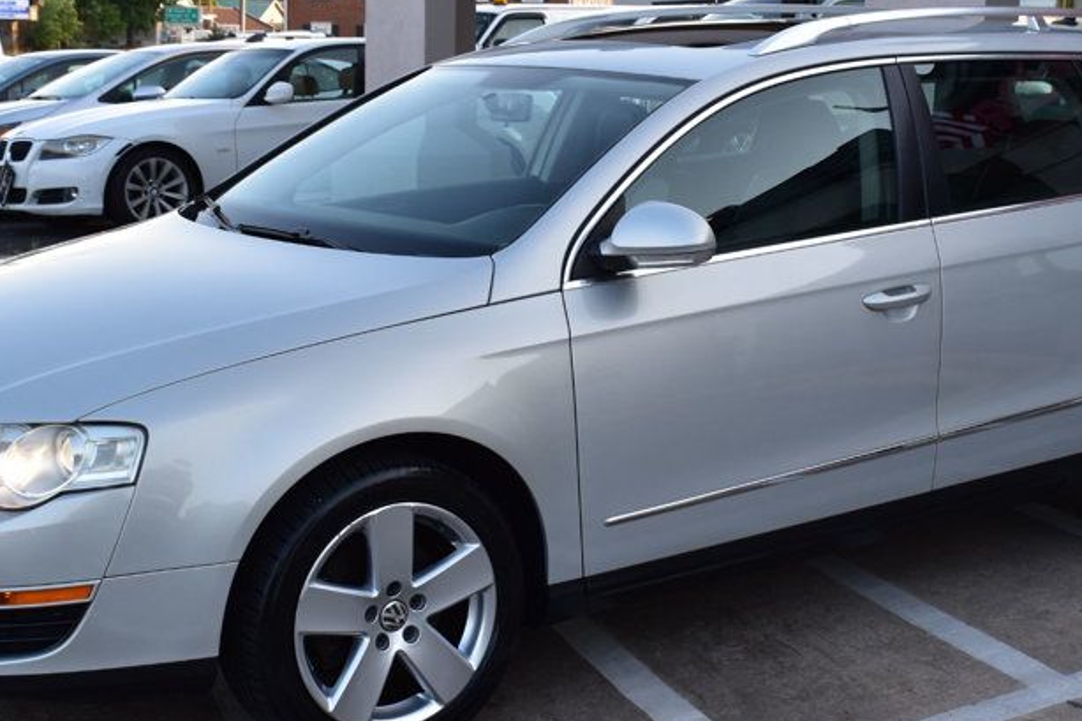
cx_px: 663
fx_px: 1953
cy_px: 356
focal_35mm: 65
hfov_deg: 30.9
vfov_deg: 20.9
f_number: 9
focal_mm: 26
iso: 400
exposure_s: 1/125
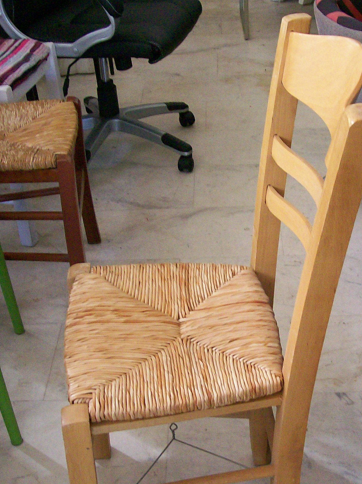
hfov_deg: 25.1
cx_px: 233
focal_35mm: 58
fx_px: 810
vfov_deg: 33.0
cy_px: 315
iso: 155
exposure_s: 1/32
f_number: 2.7
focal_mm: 6
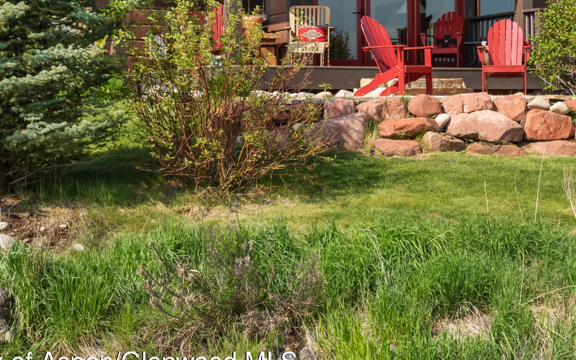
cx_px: 514
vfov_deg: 15.9
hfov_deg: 25.4
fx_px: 1240
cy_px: -61
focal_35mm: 79
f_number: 7.1
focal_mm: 32
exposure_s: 1/400
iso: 200
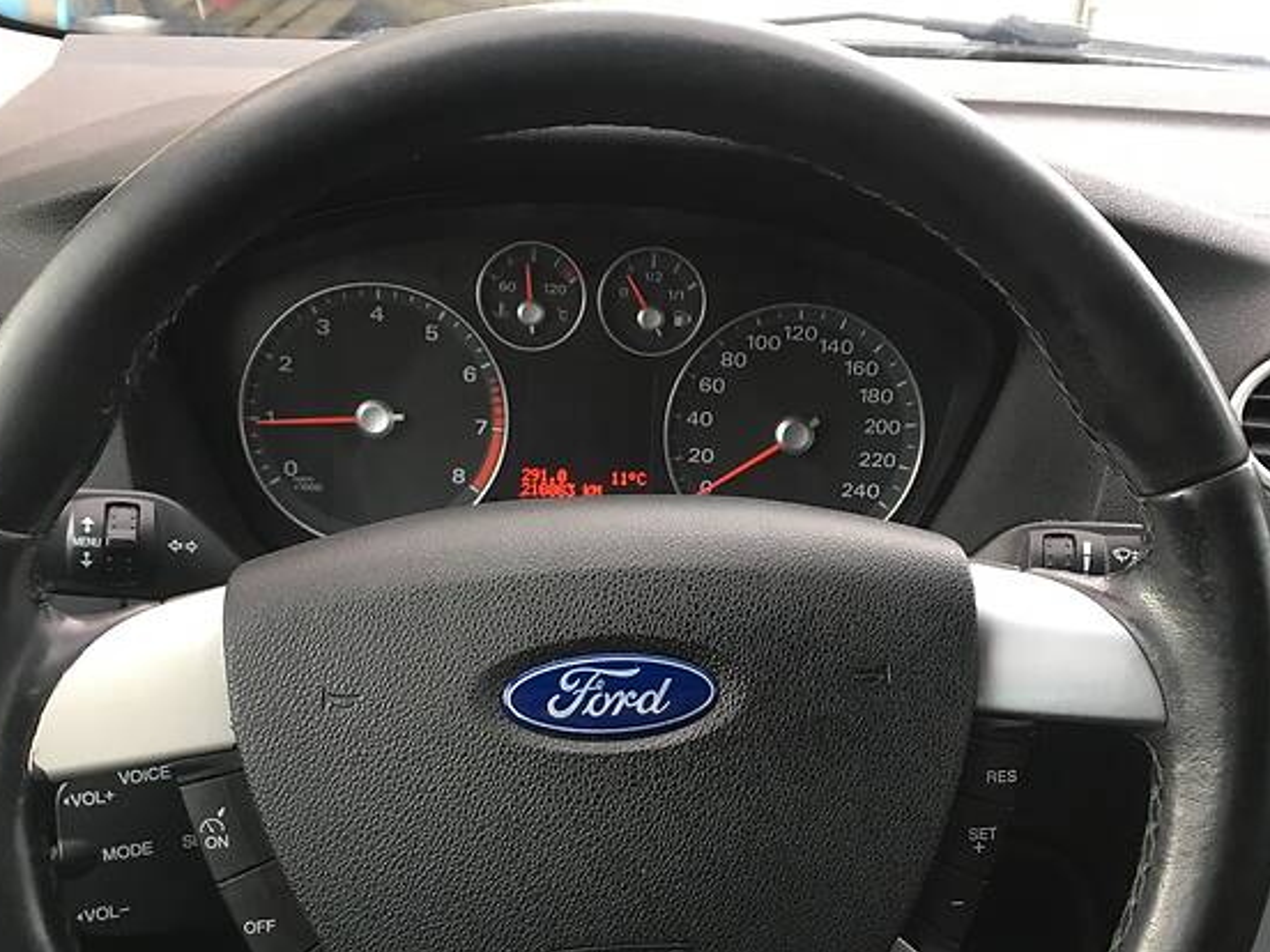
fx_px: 1541
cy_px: 596
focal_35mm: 42
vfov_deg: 34.2
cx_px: 628
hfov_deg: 44.8
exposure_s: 1/33
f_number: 2.2
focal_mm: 4.2
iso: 32
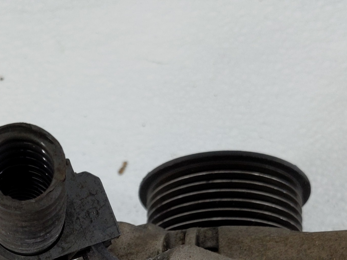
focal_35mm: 74
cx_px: 136
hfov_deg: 26.3
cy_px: 378
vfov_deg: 18.0
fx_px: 742
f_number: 1.73
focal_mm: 4.38
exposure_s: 1/87
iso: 59
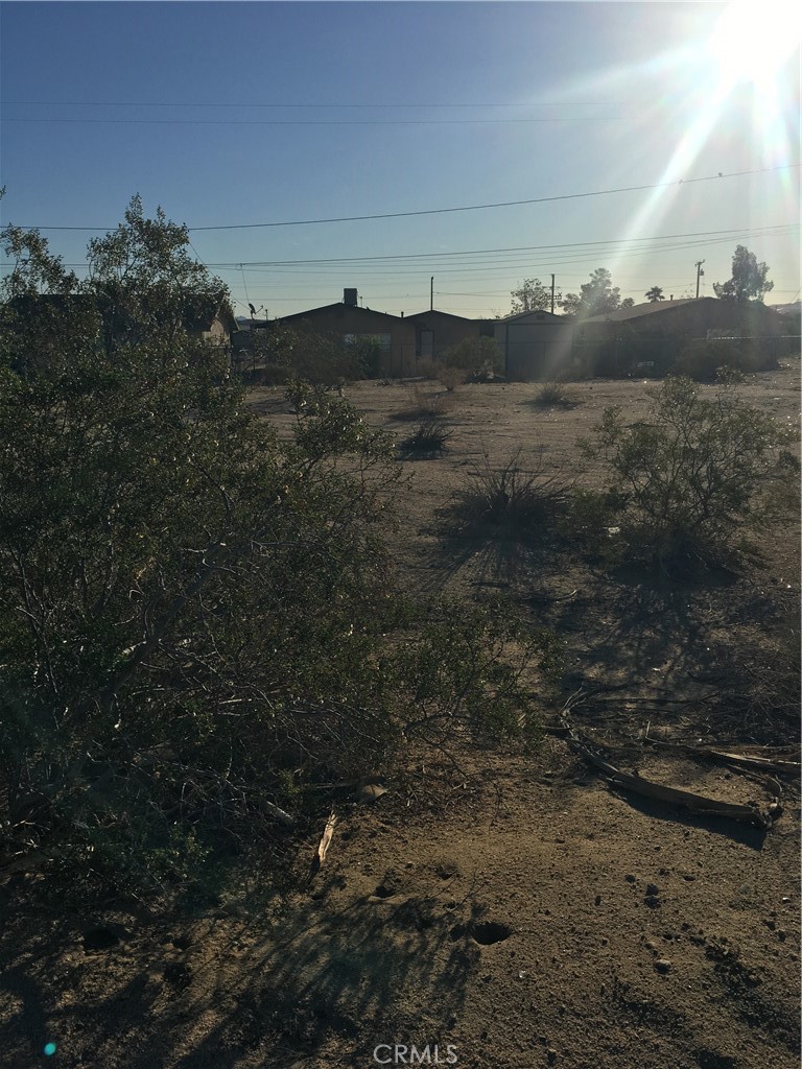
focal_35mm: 29
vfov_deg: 61.7
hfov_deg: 48.2
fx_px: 896
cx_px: 401
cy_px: 534
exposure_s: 1/3846
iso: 25
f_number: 2.2
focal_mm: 4.15
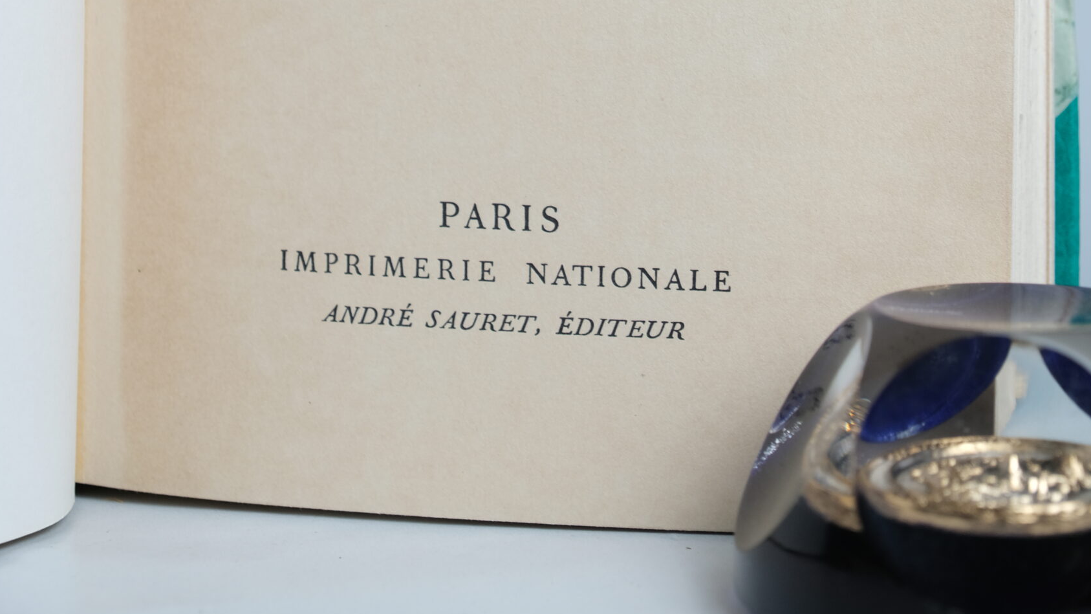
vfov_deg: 13.2
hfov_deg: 23.9
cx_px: 544
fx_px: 2575
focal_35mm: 89
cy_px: -153
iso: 320
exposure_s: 1/105
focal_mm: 37
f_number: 4
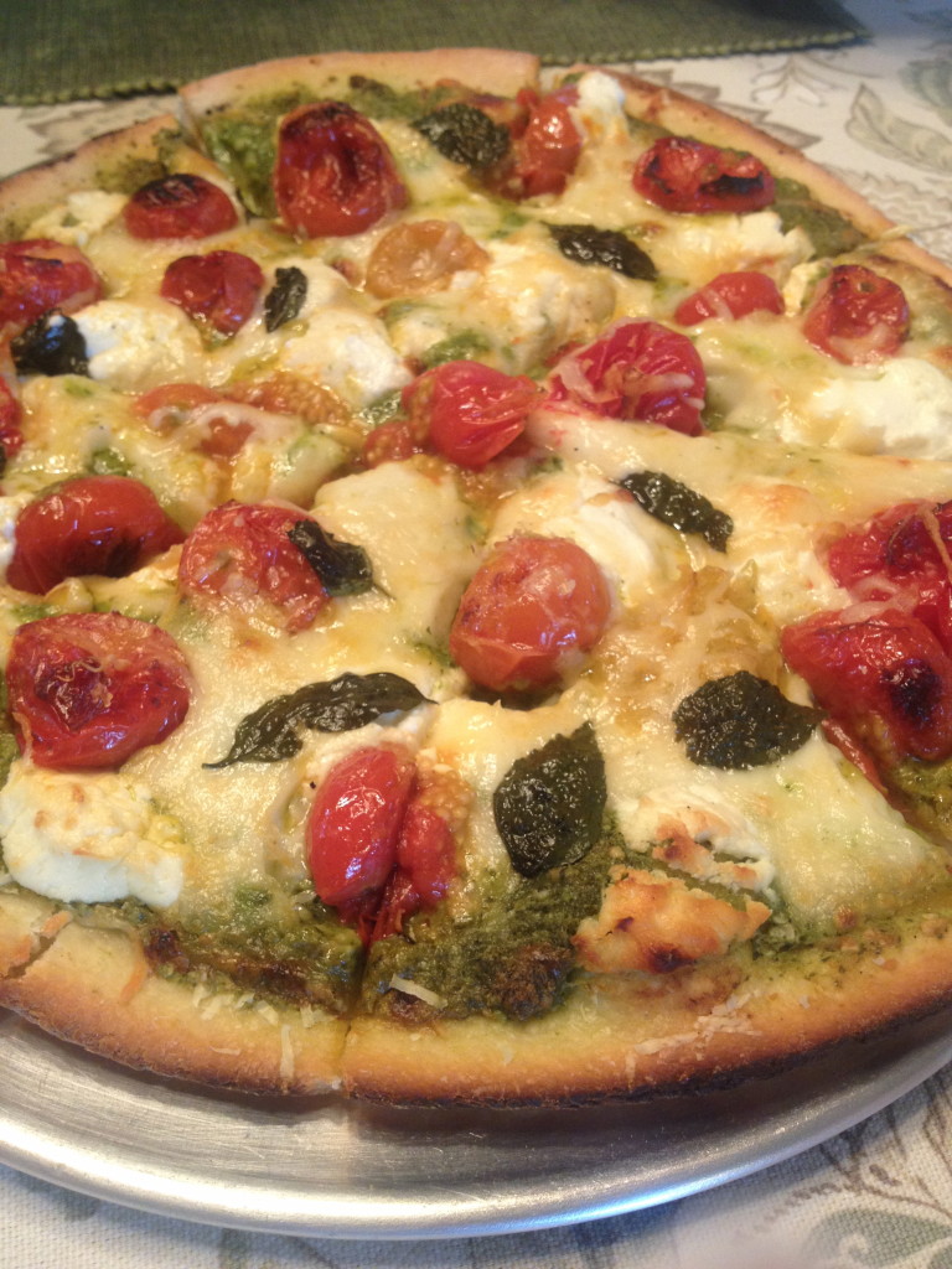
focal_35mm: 35
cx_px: 476
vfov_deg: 52.6
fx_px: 1283
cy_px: 634
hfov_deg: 40.7
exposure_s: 1/20
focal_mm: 4.28
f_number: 2.4
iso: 125
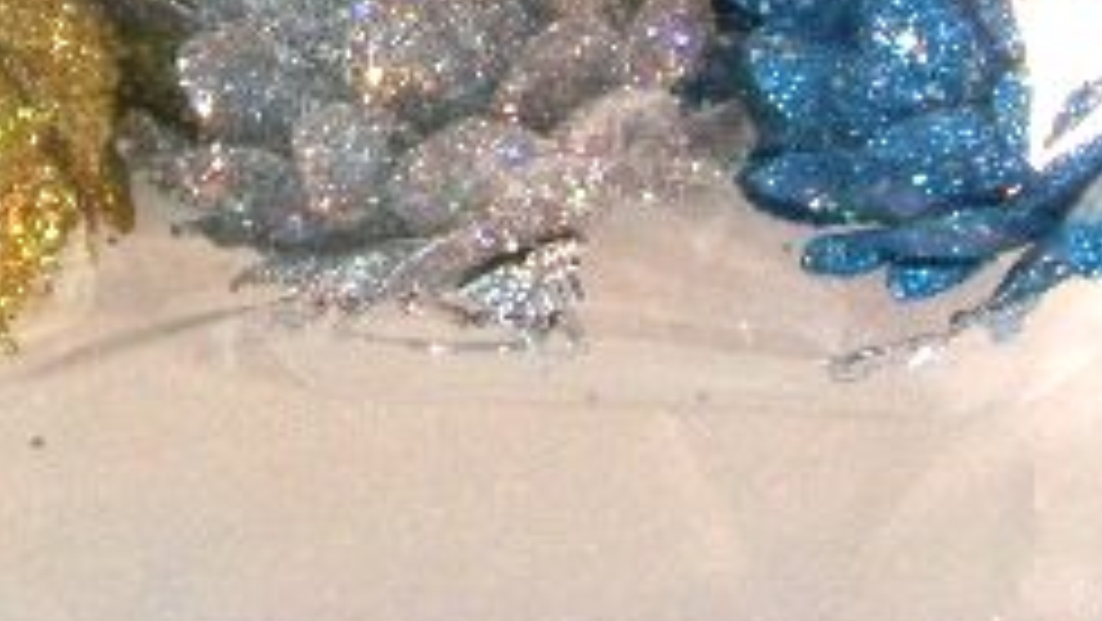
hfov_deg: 19.1
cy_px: -320
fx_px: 3245
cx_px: 207
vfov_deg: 10.5
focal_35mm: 111
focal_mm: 6.6
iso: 150
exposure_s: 1/20
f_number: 3.5
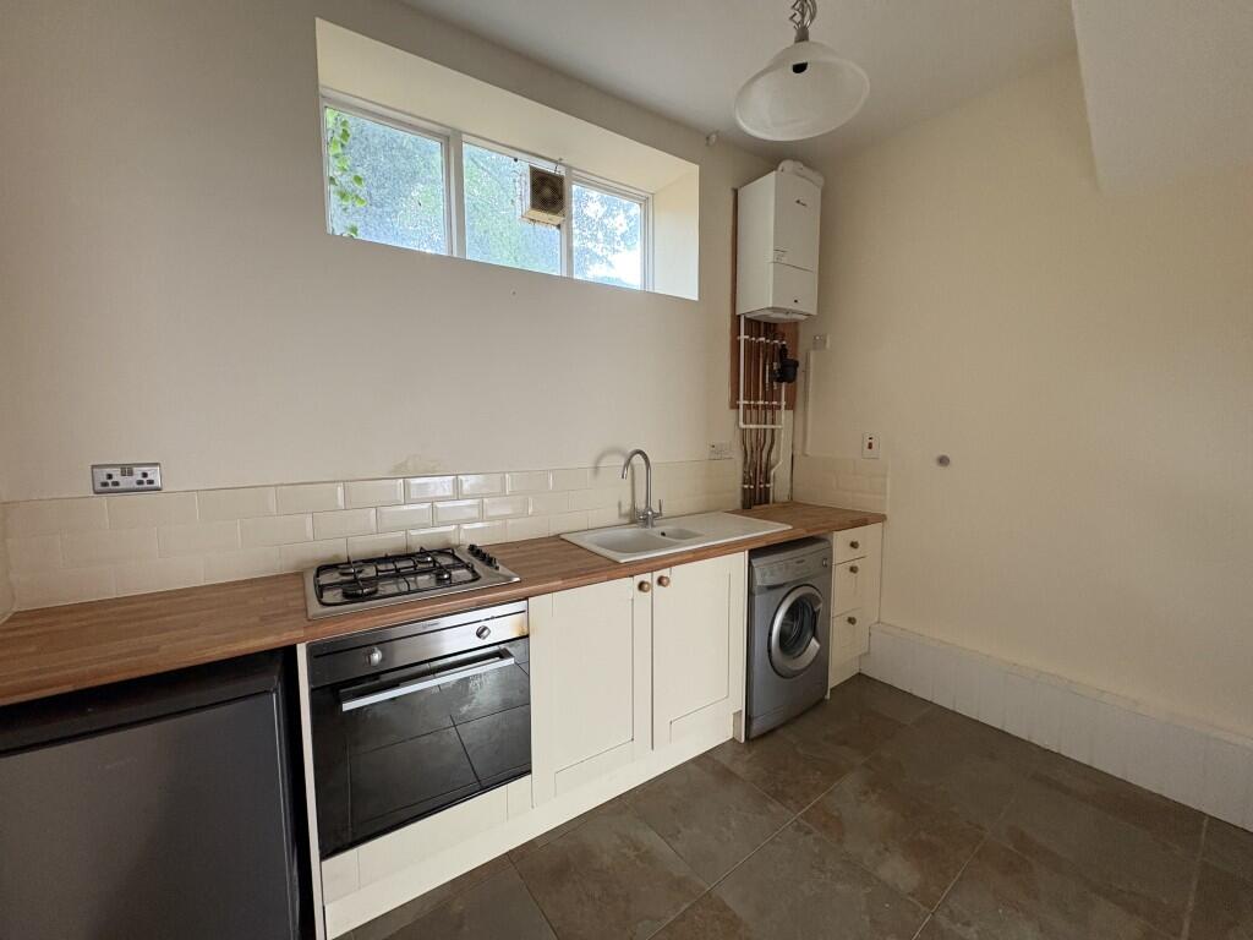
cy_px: 470
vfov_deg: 85.7
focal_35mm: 14
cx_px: 626
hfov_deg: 102.1
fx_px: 507
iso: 500
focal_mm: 2.22
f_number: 2.2
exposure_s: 1/60
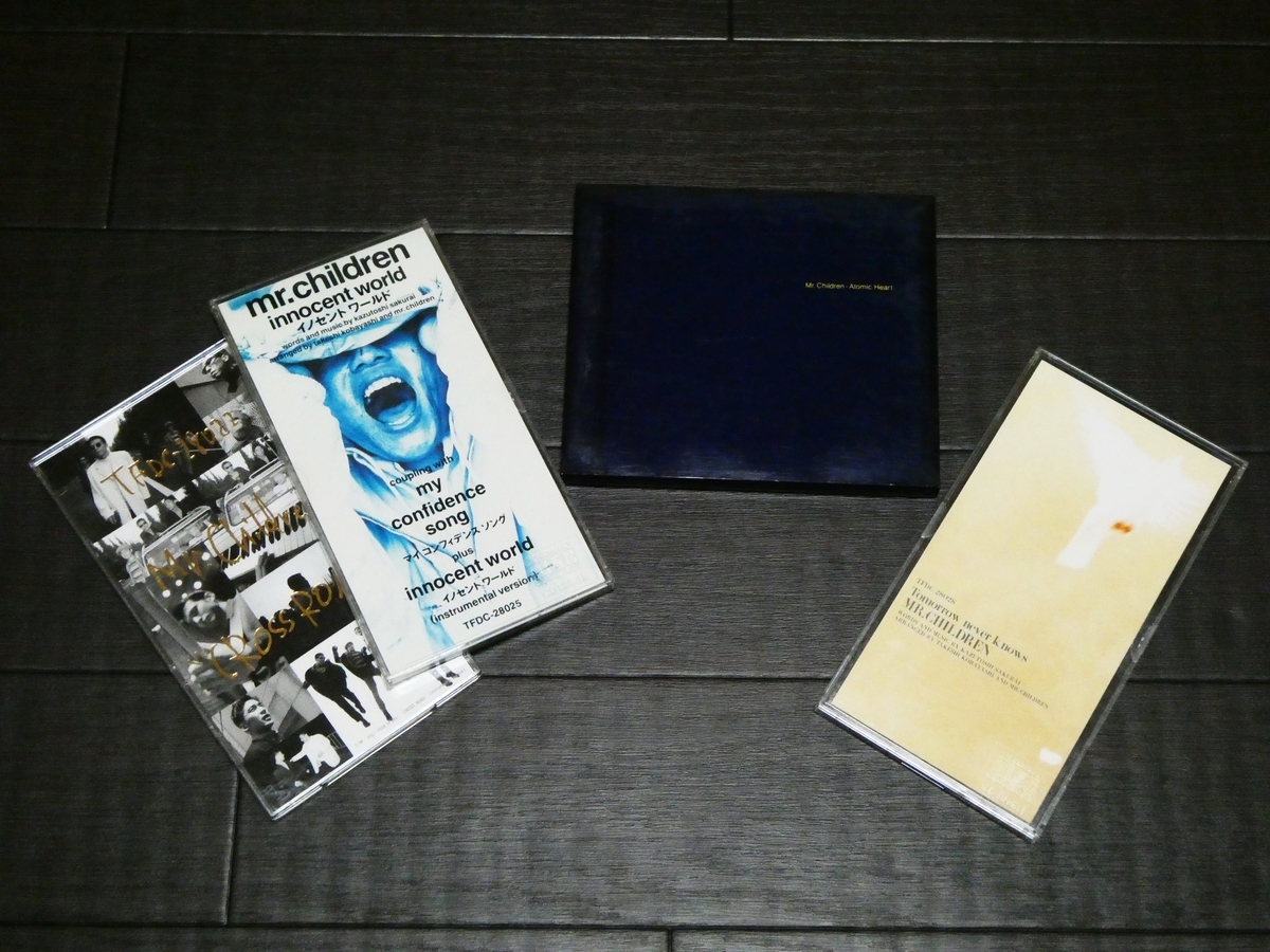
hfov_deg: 35.5
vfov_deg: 27.0
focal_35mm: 54
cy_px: 476
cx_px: 635
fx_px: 1981
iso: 1600
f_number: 4.1
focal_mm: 9.6
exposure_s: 1/80
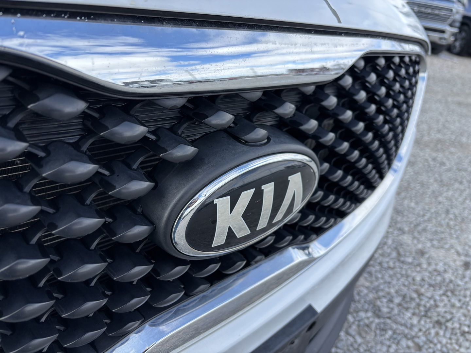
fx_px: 354
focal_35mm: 26
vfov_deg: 53.1
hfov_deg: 67.3
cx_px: 236
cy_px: 176
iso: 50
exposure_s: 1/1178
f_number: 1.6
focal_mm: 5.96
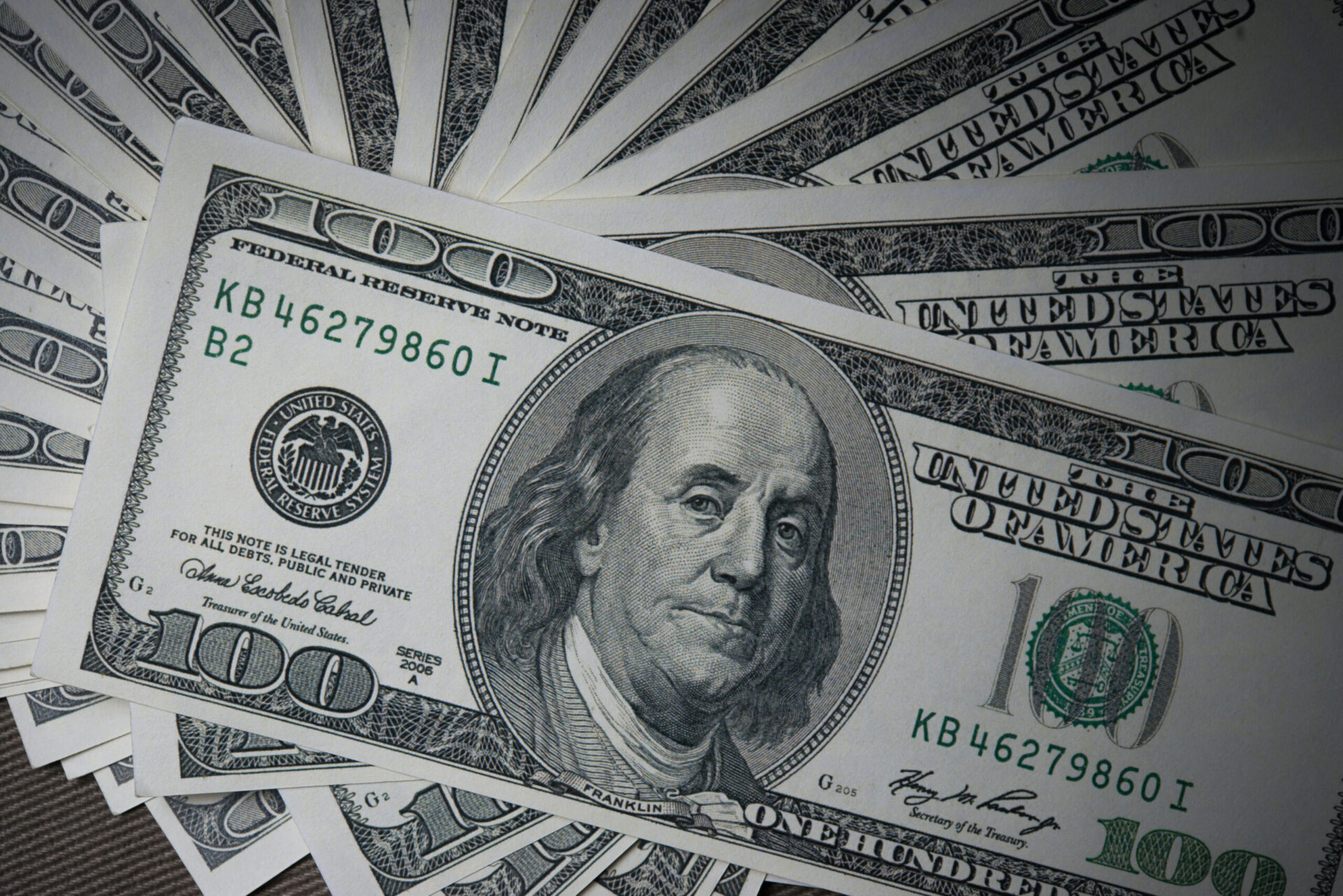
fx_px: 2239
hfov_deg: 33.4
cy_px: 448
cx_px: 672
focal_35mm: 60
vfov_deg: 22.6
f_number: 9
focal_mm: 60
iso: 200
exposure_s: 1/100
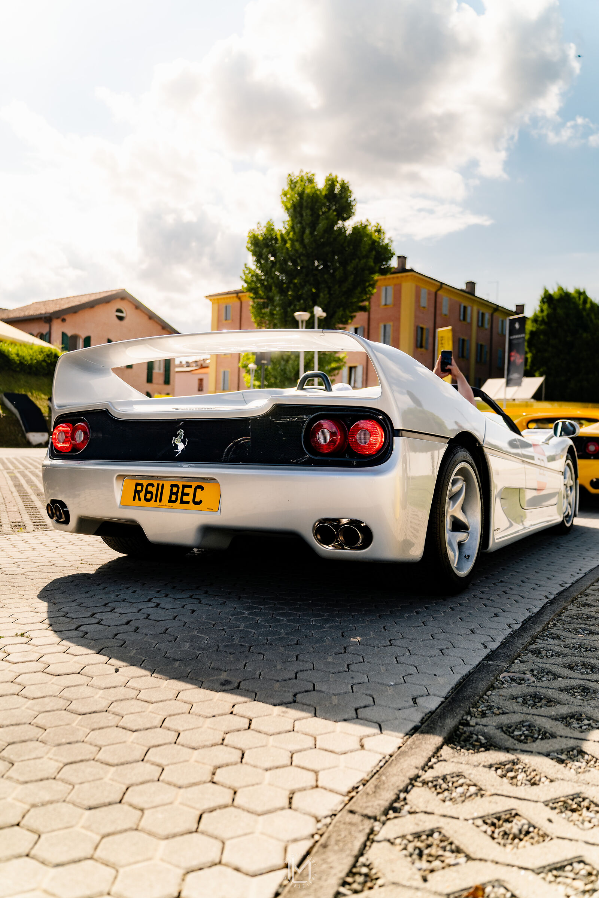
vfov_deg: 65.5
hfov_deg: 46.4
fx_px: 699
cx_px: 300
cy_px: 449
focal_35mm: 28
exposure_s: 1/1250
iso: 125
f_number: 2.8
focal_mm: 28
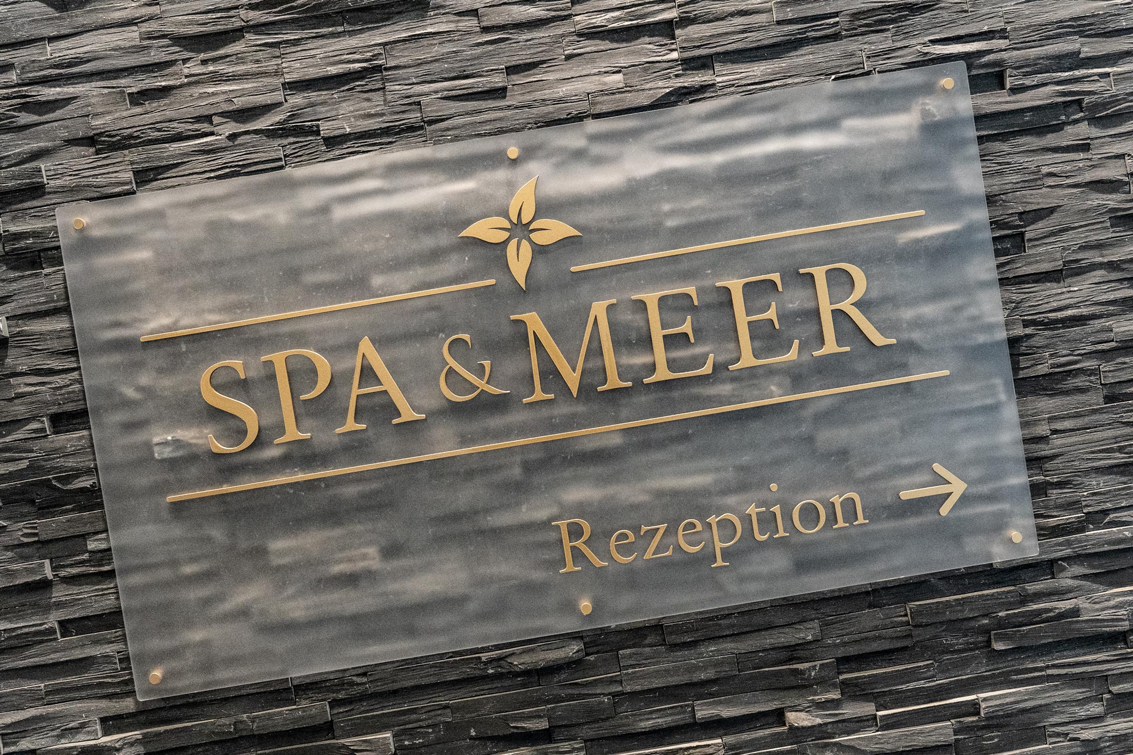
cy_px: 378
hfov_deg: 47.5
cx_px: 566
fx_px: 1289
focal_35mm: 41
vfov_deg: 32.7
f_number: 5.6
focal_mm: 27.3
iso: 5000
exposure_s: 1/100
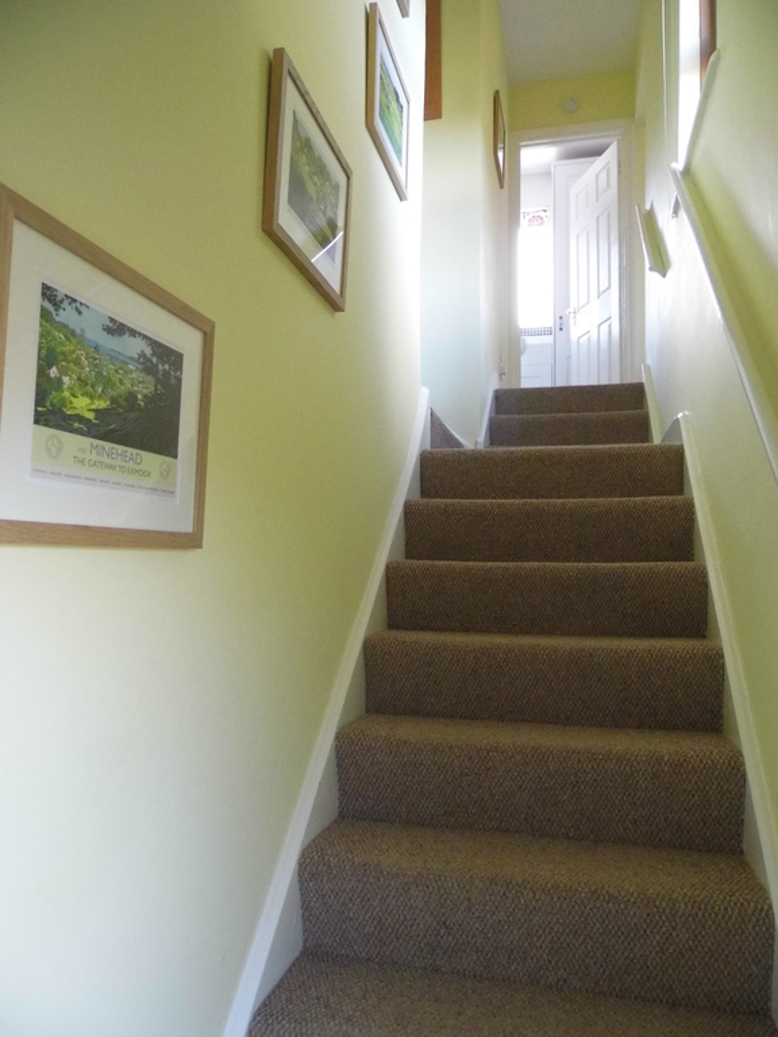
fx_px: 749
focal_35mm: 25
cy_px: 518
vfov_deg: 69.4
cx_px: 389
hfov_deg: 54.9
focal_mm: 4.5
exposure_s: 1/40
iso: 400
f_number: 3
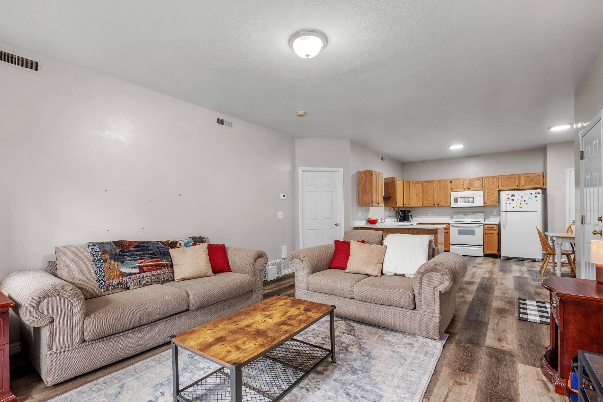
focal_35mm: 17
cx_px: 295
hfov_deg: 94.9
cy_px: 211
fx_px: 277
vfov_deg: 71.9
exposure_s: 1.3
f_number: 8
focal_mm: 15.5
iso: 500
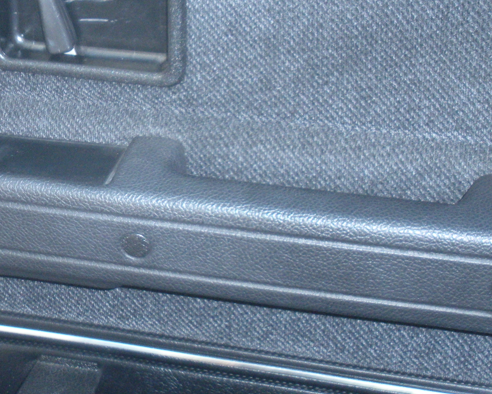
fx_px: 1238
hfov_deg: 22.1
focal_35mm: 85
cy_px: 162
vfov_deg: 18.1
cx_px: 76
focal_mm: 6.3
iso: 264
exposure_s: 1/30
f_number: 3.5
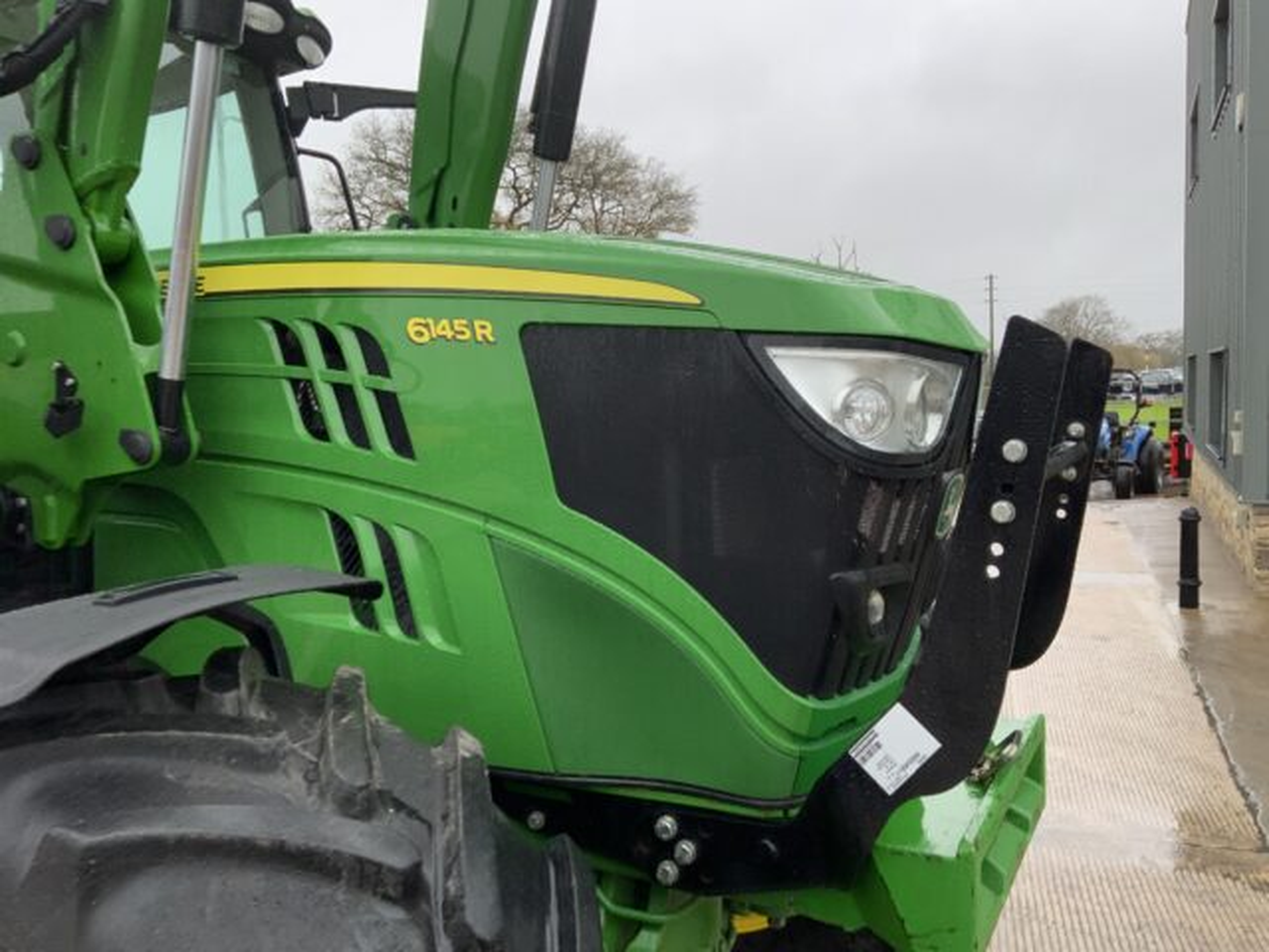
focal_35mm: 29
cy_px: 476
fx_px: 1063
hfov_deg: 61.7
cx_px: 634
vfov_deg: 48.2
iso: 64
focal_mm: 3
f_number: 1.8
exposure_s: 1/96
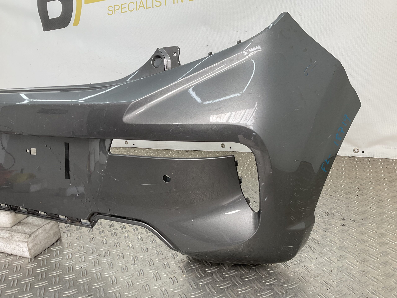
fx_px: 333
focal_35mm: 29
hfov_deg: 61.7
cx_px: 198
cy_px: 149
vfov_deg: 48.2
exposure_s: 1/122
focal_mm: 3
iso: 16
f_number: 1.8
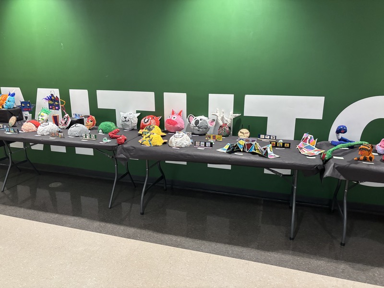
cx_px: 192
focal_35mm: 26
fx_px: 288
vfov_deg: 53.1
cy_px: 144
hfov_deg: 67.3
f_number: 1.6
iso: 400
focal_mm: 5.96
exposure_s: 1/60
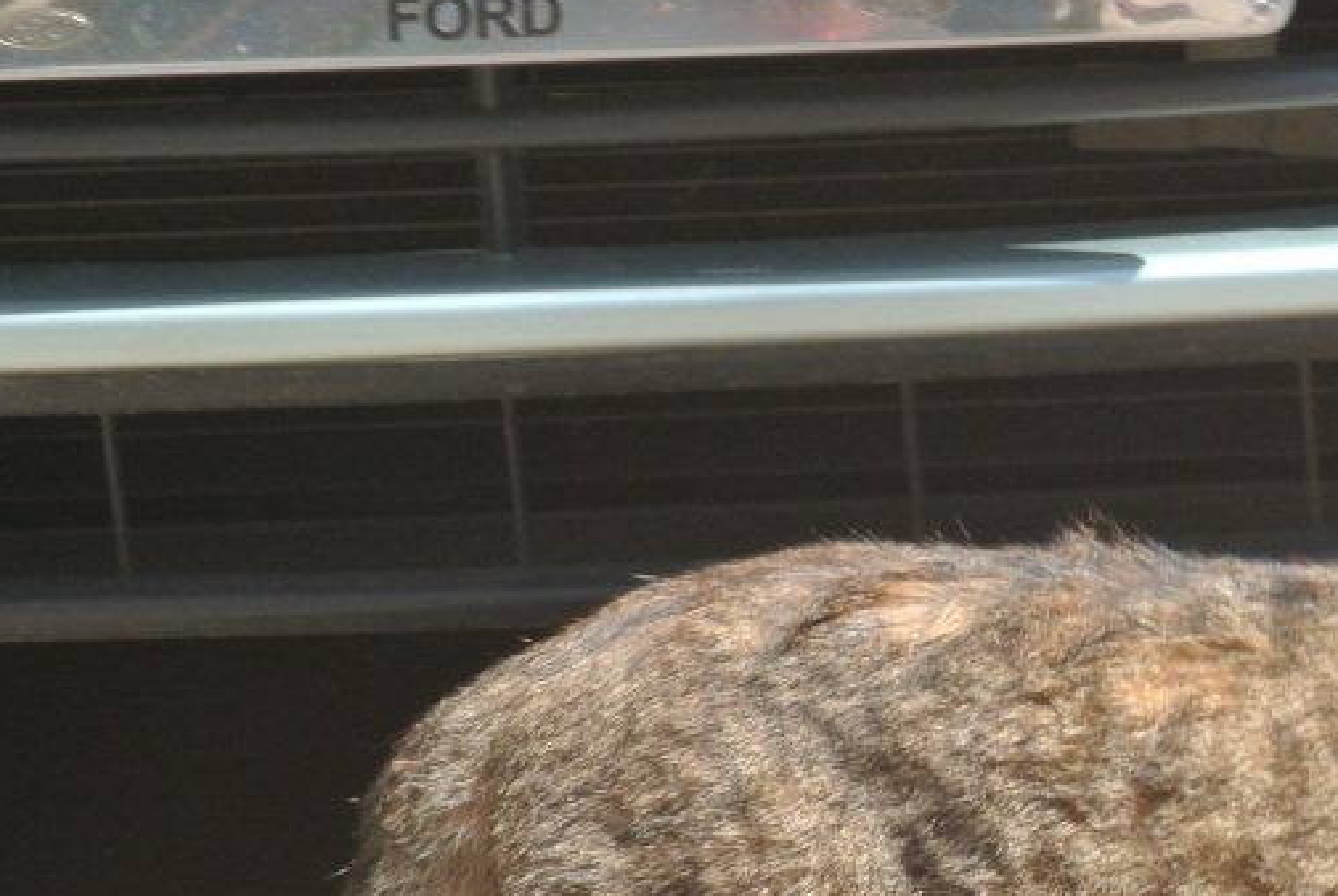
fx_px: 22400
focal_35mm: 602
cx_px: 1349
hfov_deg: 3.4
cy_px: 855
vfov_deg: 2.3
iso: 400
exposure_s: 1/125
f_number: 14
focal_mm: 110
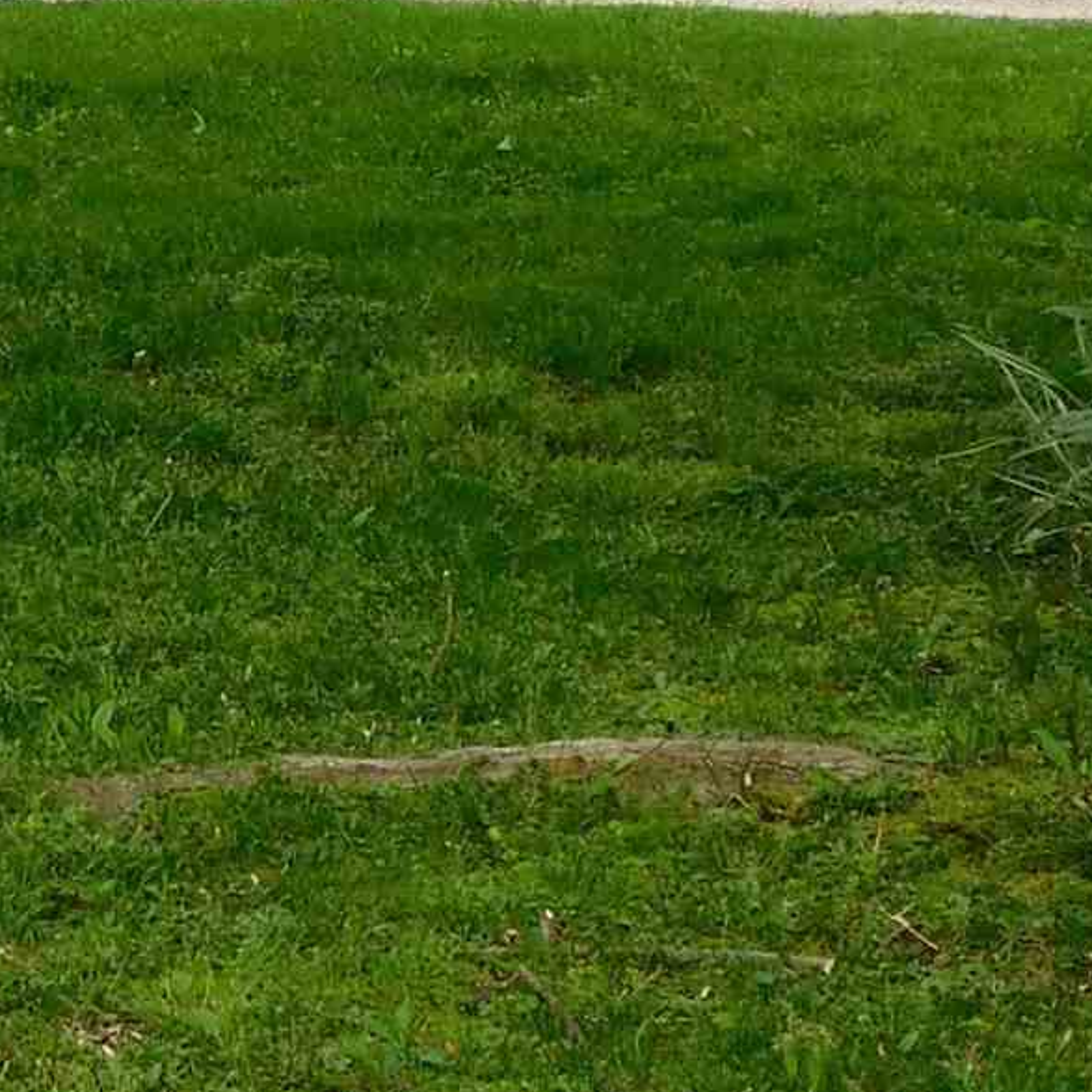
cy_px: -696
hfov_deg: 6.3
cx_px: -582
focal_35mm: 273
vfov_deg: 6.3
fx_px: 9743
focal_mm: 10.4
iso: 125
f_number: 4
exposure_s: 1/160
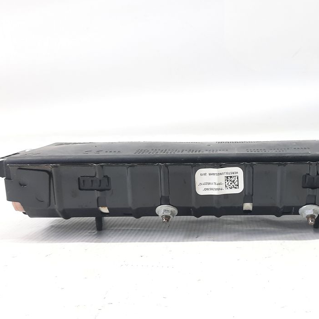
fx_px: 396
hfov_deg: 43.0
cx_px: 222
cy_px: 175
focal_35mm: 38
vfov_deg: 43.8
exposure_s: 1/50
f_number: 2
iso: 100
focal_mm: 4.6
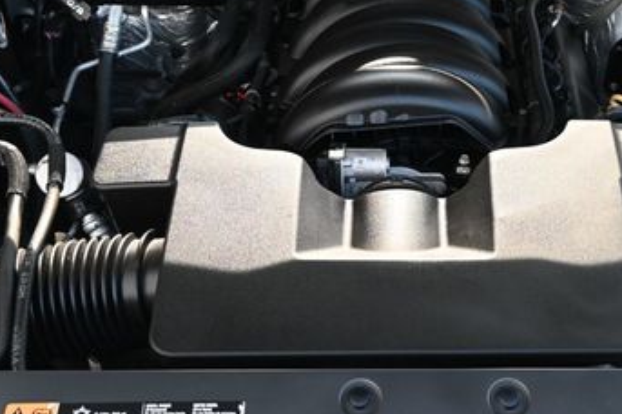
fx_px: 967
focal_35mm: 56
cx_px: 423
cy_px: 196
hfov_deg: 35.3
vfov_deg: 24.1
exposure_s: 1/125
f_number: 3.8
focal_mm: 20
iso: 400
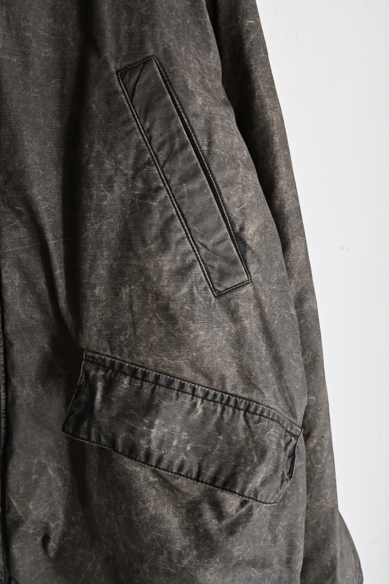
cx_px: 194
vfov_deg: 73.7
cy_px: 292
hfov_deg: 53.1
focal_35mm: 24
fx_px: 389
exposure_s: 1/100
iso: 800
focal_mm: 16
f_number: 5
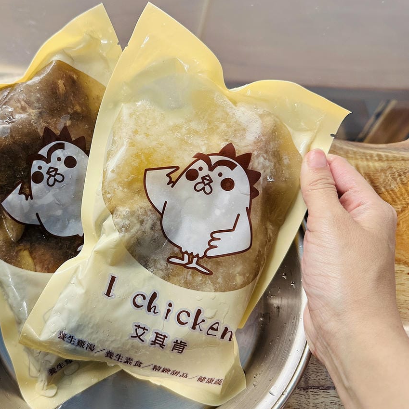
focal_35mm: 30
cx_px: 126
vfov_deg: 54.0
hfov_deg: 52.7
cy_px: 208
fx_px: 401
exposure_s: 1/60
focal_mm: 6.86
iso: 160
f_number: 1.78
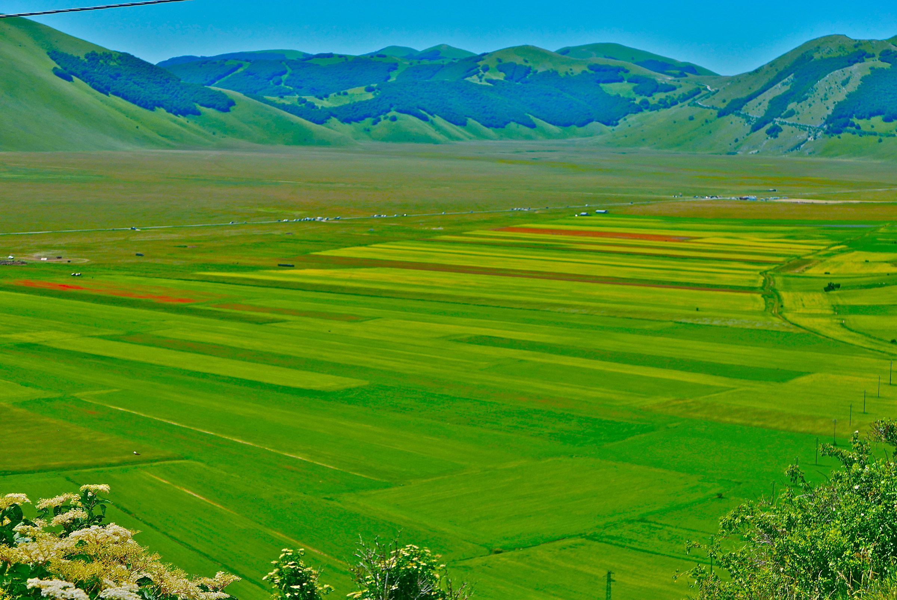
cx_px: 448
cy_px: 300
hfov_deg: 27.0
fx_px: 1870
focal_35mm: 75
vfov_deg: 18.2
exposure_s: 1/1000
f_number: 5.6
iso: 200
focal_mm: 34
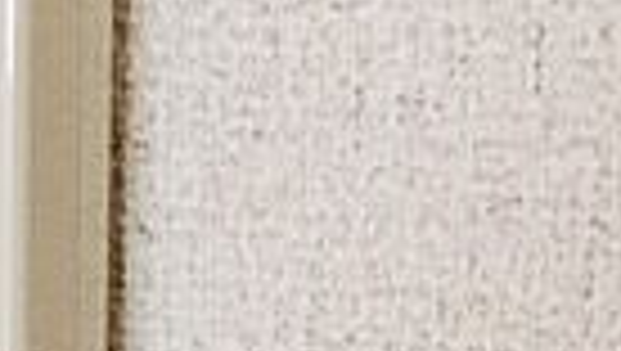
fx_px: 2407
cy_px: 310
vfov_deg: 8.3
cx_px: -342
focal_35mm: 146
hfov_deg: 13.7
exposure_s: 1/17
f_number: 2.2
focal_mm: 4.15
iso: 200
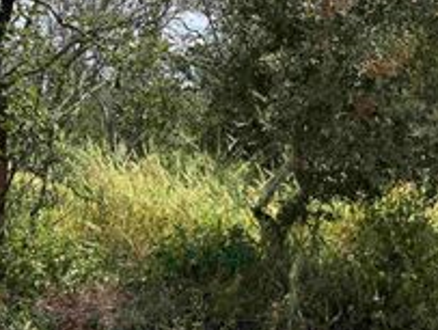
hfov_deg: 32.0
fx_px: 748
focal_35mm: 59
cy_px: 146
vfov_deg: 24.9
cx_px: 328
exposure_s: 1/2959
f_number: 1.78
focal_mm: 6.76
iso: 80
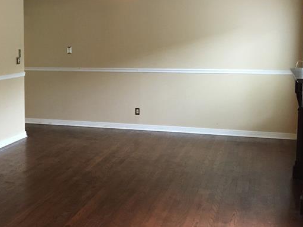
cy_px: 100
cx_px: 34
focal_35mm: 58
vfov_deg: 25.2
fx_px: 508
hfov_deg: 31.8
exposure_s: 1/30
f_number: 2.2
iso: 160
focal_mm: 4.15
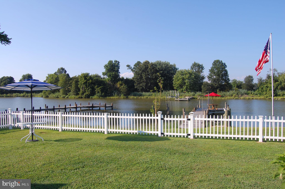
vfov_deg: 43.5
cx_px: 142
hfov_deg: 62.0
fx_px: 237
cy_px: 94
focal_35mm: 30
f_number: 7.1
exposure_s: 1/400
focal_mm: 20
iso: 200
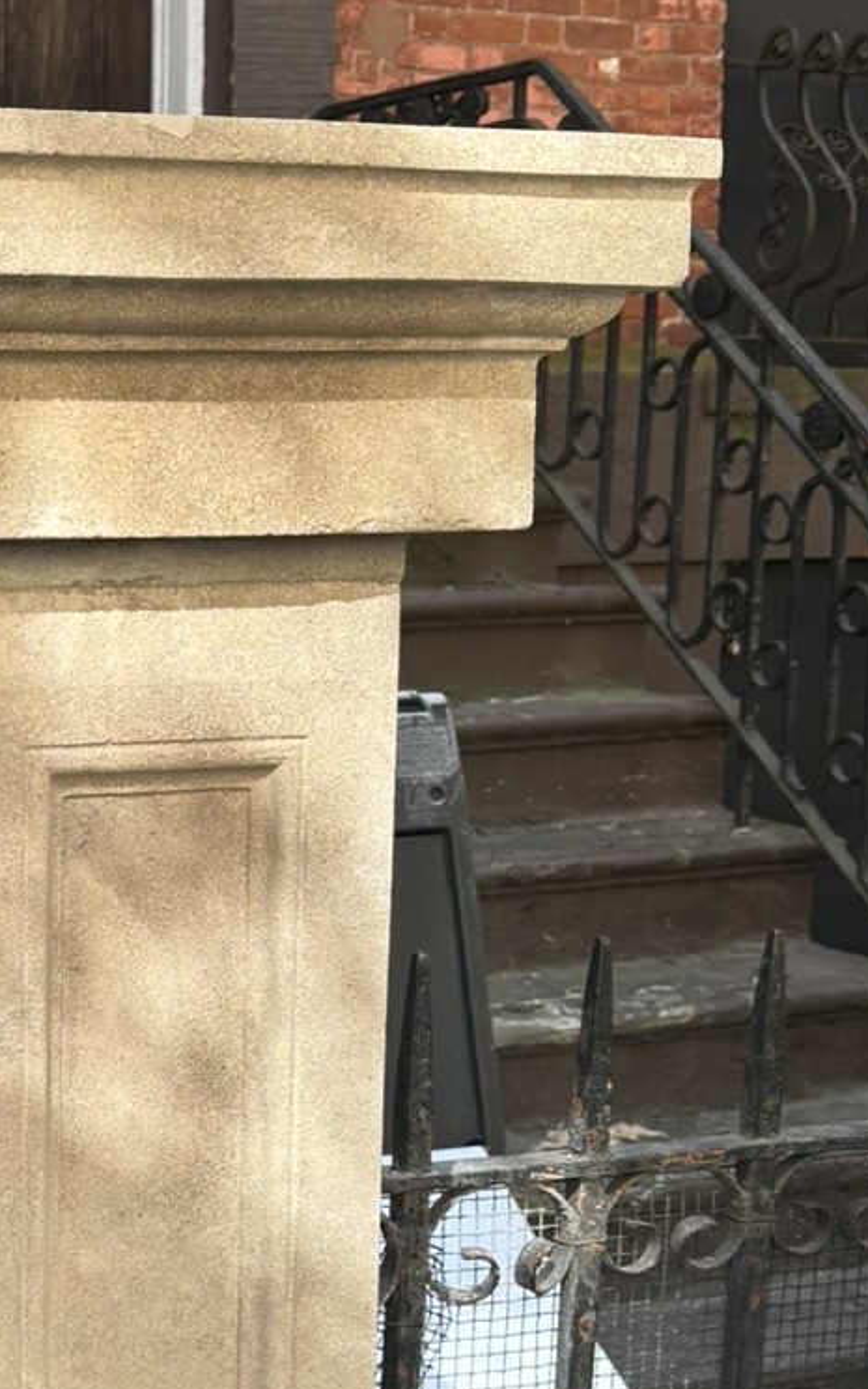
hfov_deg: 17.9
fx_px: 2649
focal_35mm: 70
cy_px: 1059
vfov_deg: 28.9
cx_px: -91
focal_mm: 6.76
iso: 80
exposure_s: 1/347
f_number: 1.78
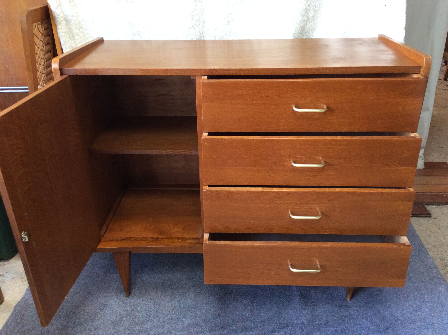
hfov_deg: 56.9
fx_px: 414
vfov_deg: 44.1
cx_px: 224
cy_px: 168
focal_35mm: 32
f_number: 2.4
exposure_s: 1/25
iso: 80
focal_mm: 3.3
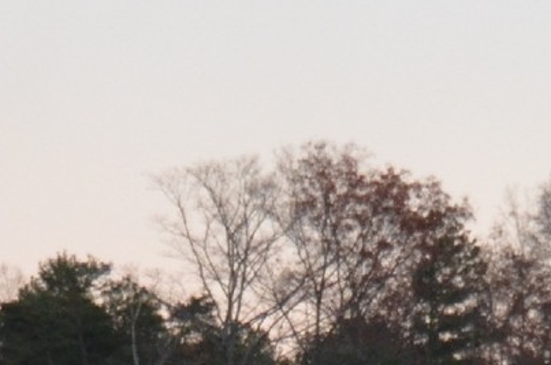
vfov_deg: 3.1
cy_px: 1032
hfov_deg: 4.8
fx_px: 6538
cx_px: 405
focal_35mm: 428
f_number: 4.5
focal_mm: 46
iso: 1600
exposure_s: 1/250
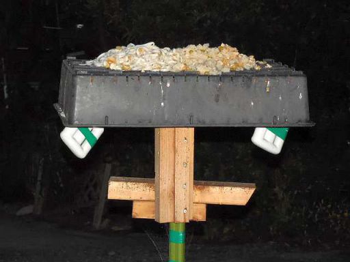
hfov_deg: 13.1
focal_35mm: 151
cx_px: 175
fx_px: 1527
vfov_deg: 9.8
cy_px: 131
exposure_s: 1/60
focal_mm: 27.2
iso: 1600
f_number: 4.9
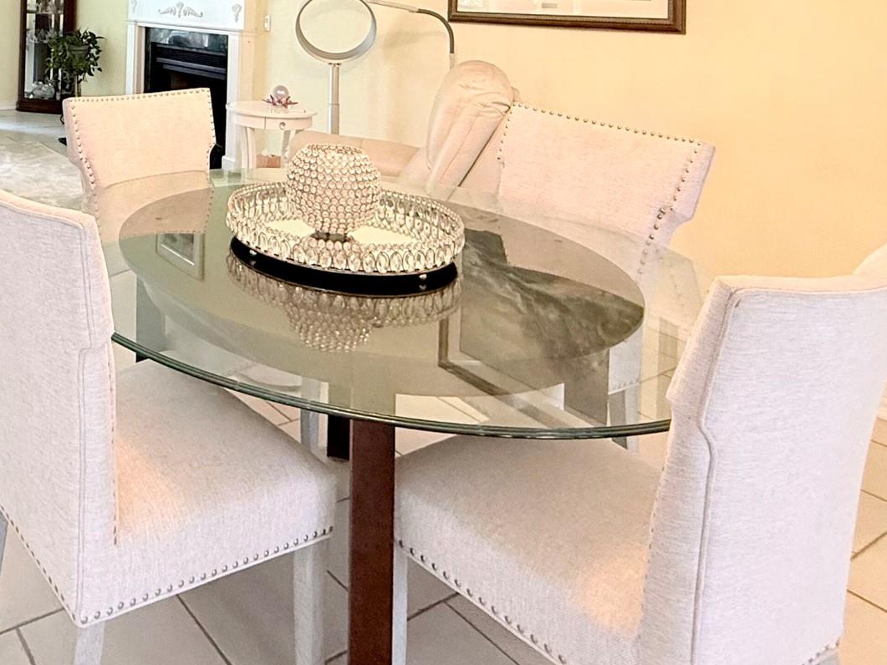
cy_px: 94
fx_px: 692
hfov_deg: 57.5
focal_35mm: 27
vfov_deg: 47.3
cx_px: 114
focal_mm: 2.22
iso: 320
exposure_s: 1/120
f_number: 2.2
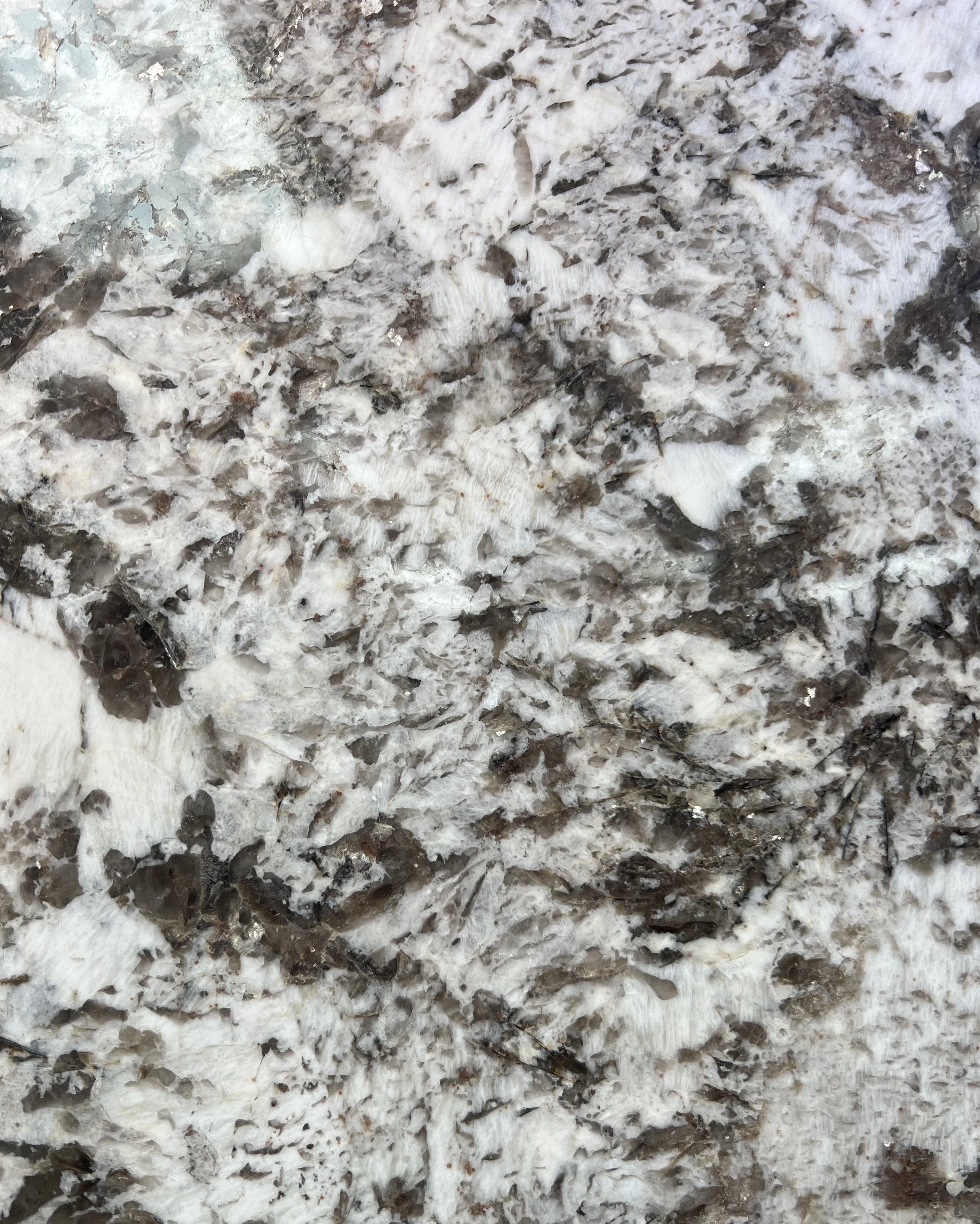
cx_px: 498
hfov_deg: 51.5
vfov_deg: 62.1
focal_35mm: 28
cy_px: 674
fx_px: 1015
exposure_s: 1/120
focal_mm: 5.7
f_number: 1.5
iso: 50
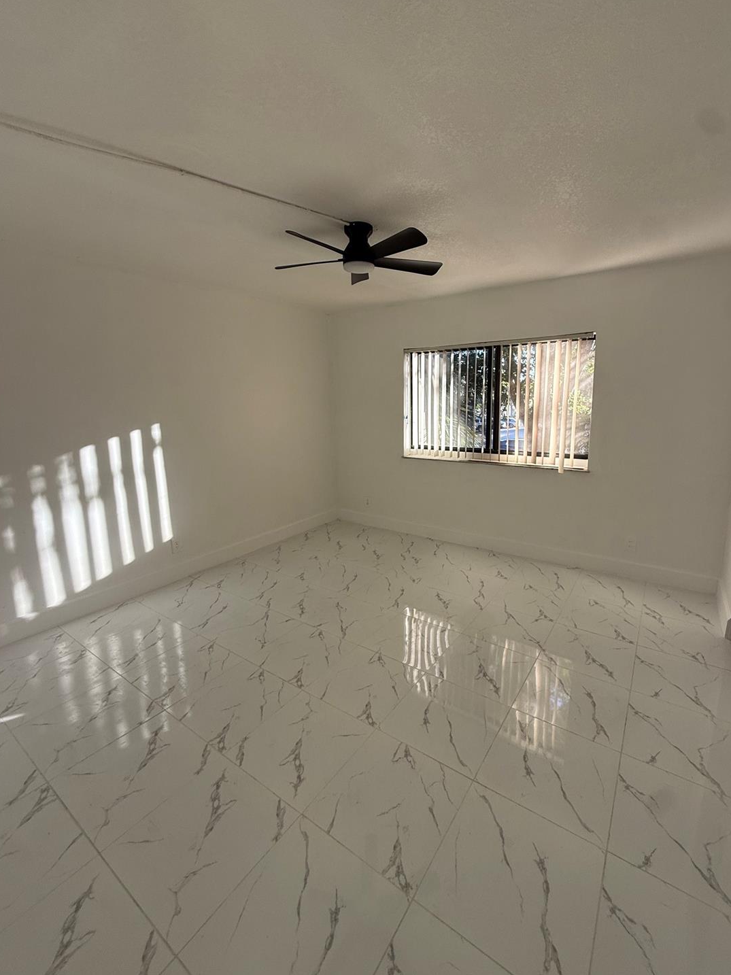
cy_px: 471
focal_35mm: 15
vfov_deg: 98.1
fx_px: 422
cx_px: 385
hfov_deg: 81.7
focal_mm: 2.22
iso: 64
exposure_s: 1/103
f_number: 2.2
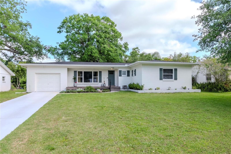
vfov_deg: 53.1
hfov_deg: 73.8
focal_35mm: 24
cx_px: 116
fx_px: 154
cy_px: 77
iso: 1000
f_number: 8
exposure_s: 1/1600
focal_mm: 16
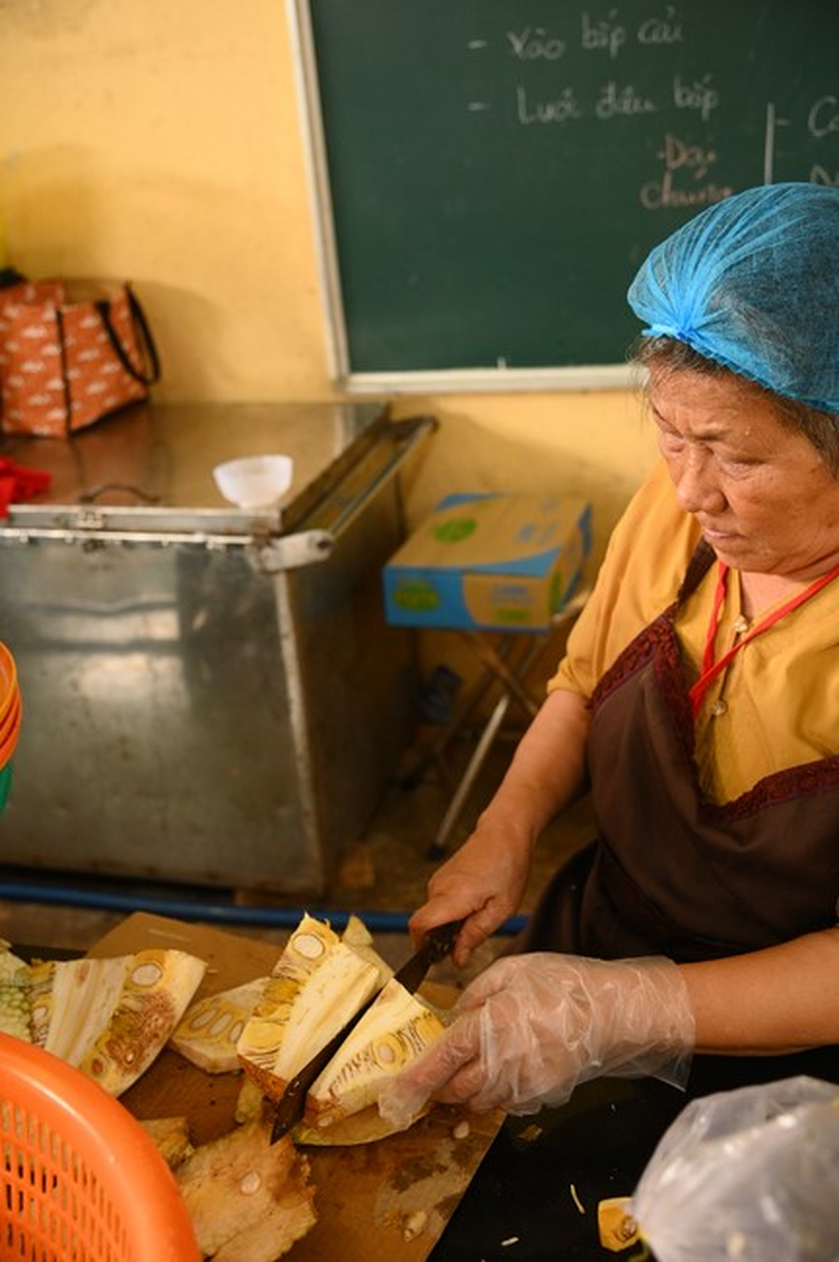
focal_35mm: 38
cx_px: 420
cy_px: 631
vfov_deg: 50.7
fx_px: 1331
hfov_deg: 35.0
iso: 3200
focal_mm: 38
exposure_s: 1/125
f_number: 4
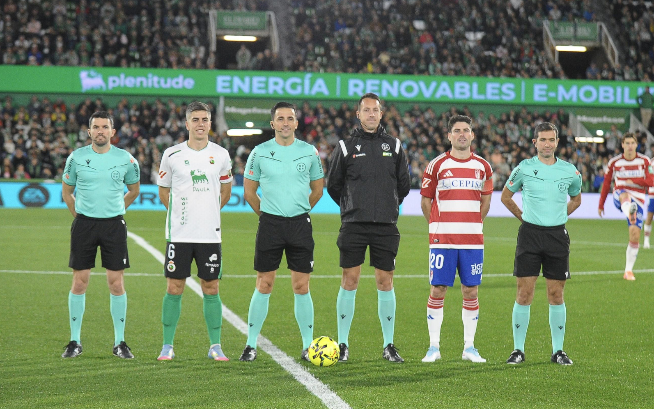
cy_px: 200
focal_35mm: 88
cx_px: 327
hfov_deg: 23.6
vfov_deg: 14.9
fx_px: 1569
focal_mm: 86
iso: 5000
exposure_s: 1/2500
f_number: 2.8
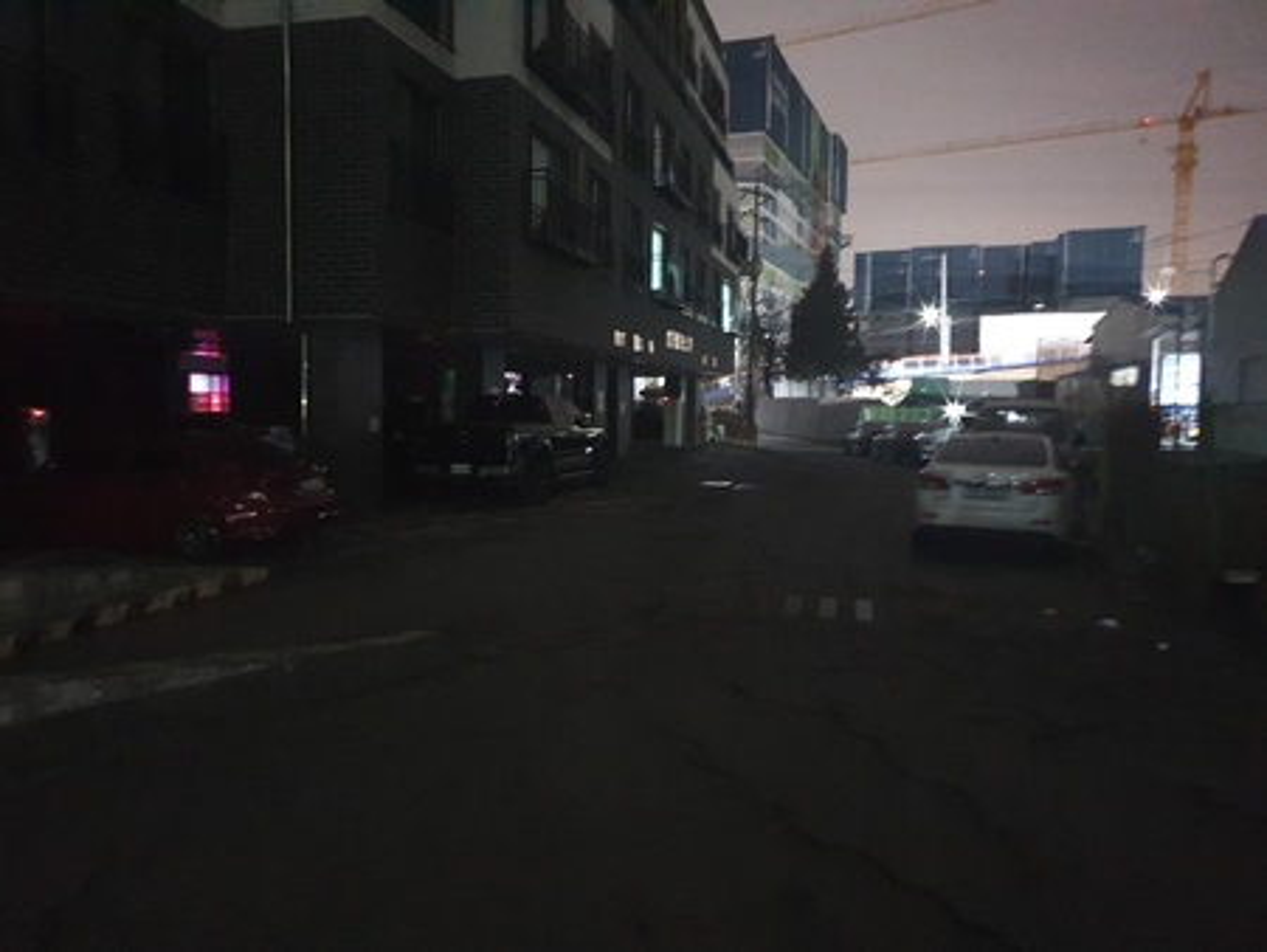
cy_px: 476
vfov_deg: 53.1
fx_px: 952
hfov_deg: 67.3
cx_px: 634
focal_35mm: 26
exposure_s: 1/4
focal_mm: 4.32
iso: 1250
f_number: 1.5
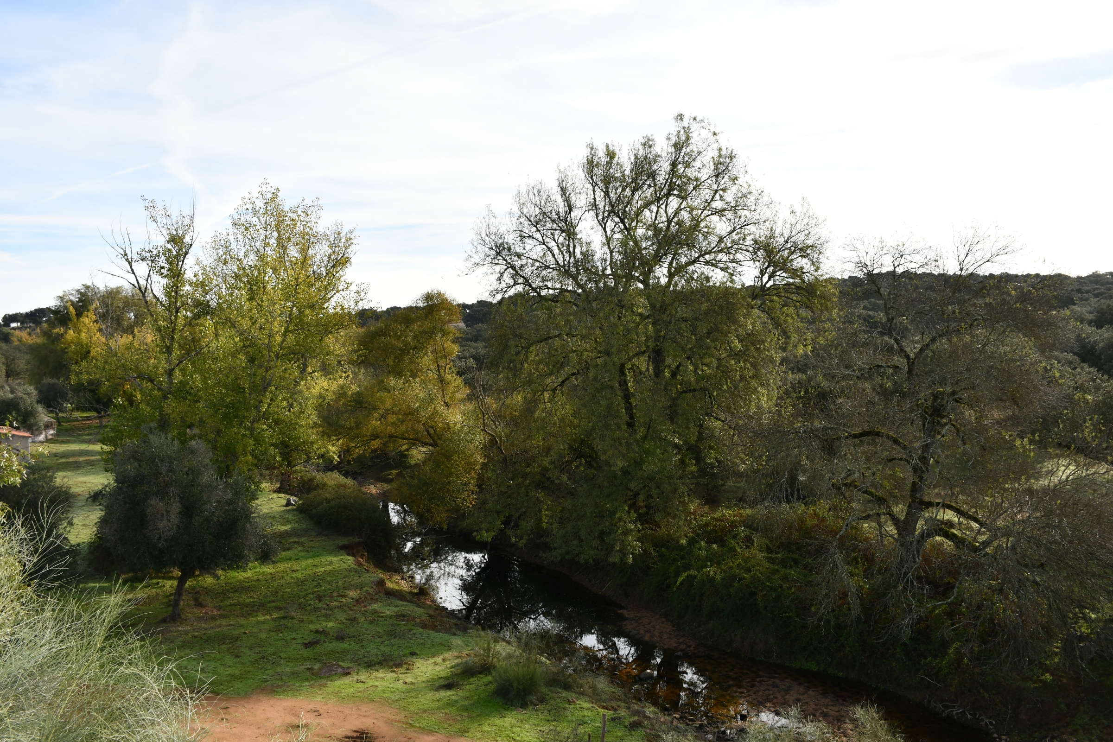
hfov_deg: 61.9
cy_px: 371
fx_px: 927
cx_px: 556
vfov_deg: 43.6
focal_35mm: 30
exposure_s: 1/250
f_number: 5.6
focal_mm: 20
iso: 100
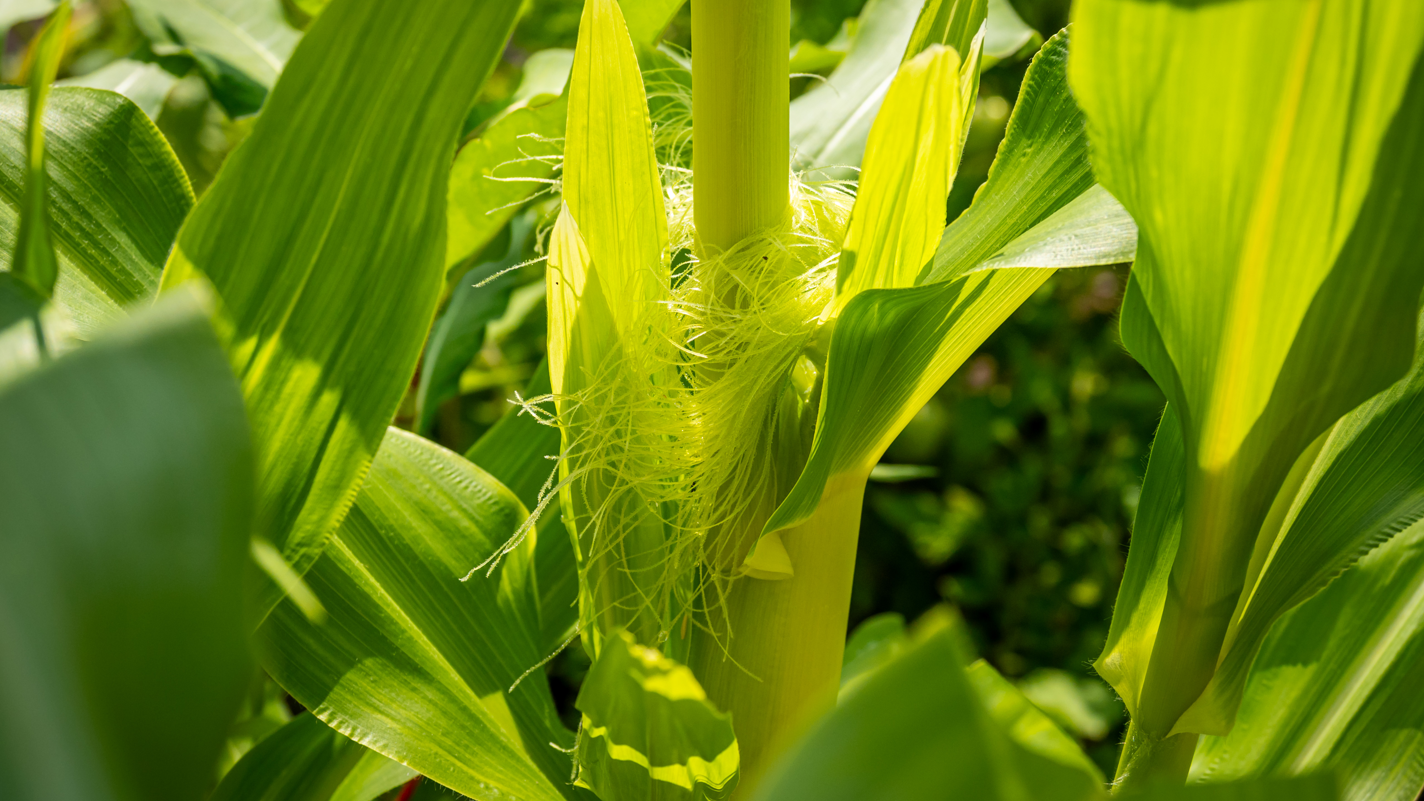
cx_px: 710
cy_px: 350
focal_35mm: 64
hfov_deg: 32.8
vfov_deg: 18.8
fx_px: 2417
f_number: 4
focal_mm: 29
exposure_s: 1/1600
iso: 200
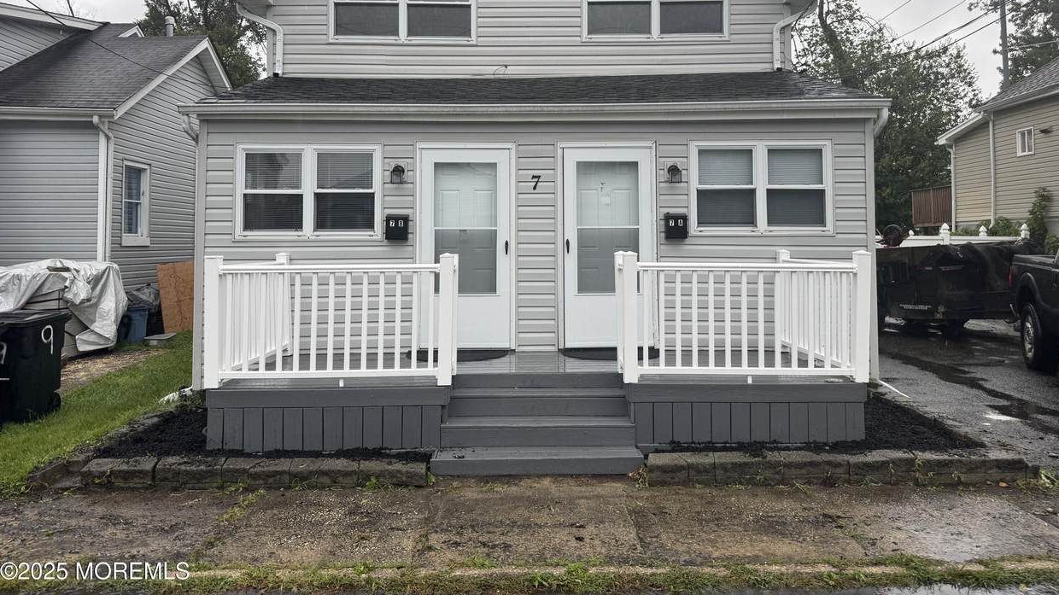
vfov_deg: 42.3
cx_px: 545
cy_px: 199
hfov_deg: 69.9
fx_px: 758
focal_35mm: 27
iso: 64
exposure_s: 1/265
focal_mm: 6.76
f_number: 1.78
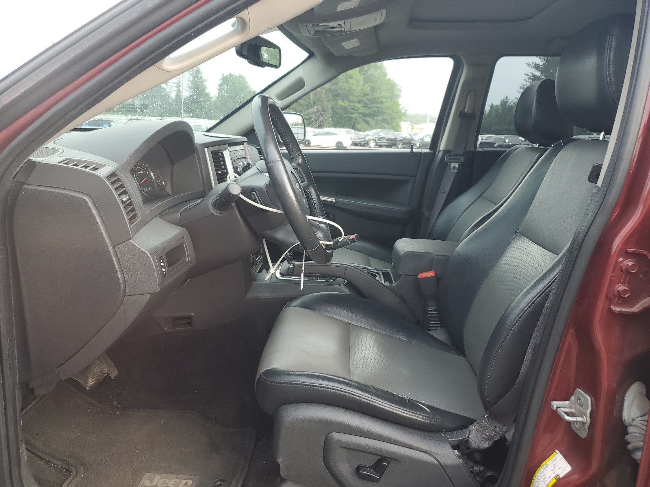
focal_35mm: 26
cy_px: 244
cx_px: 325
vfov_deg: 53.1
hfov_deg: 67.3
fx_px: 488
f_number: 1.5
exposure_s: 1/128
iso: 50
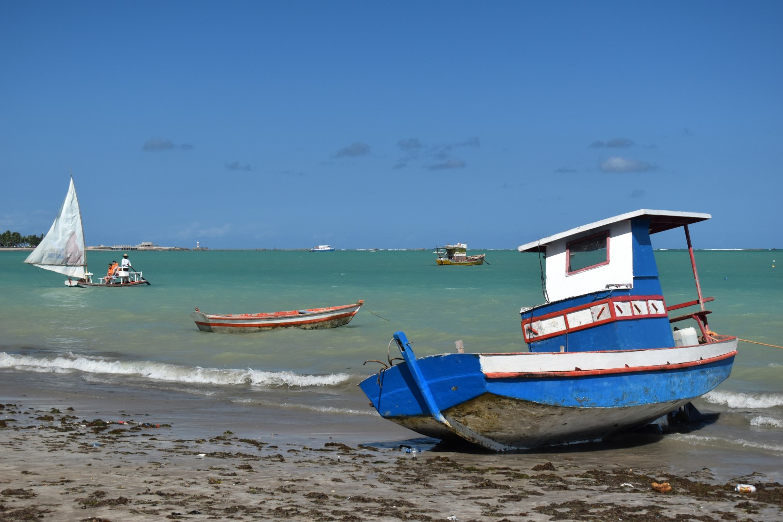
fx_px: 1305
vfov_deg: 22.6
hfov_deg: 33.4
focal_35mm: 60
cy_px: 261
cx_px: 392
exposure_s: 1/1600
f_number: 6.3
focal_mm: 40
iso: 400
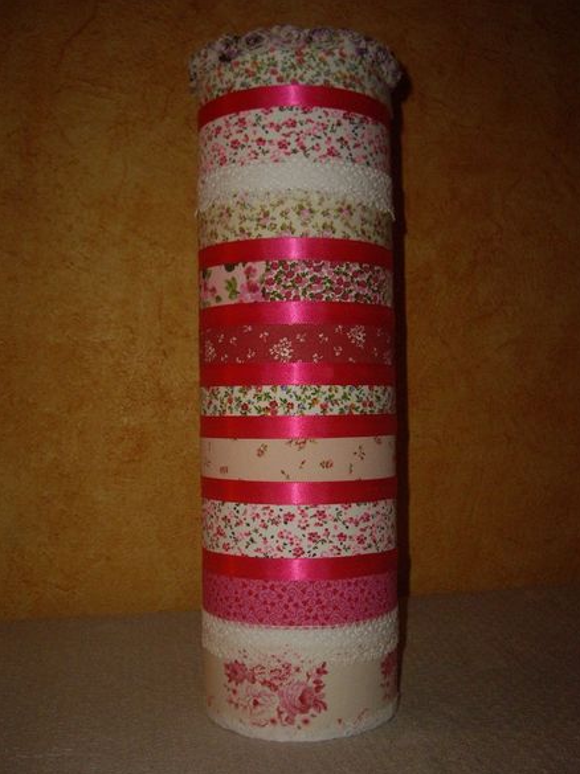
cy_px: 394
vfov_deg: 47.9
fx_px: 872
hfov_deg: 36.8
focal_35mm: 39
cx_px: 293
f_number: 2.8
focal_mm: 7.9
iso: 400
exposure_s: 1/40
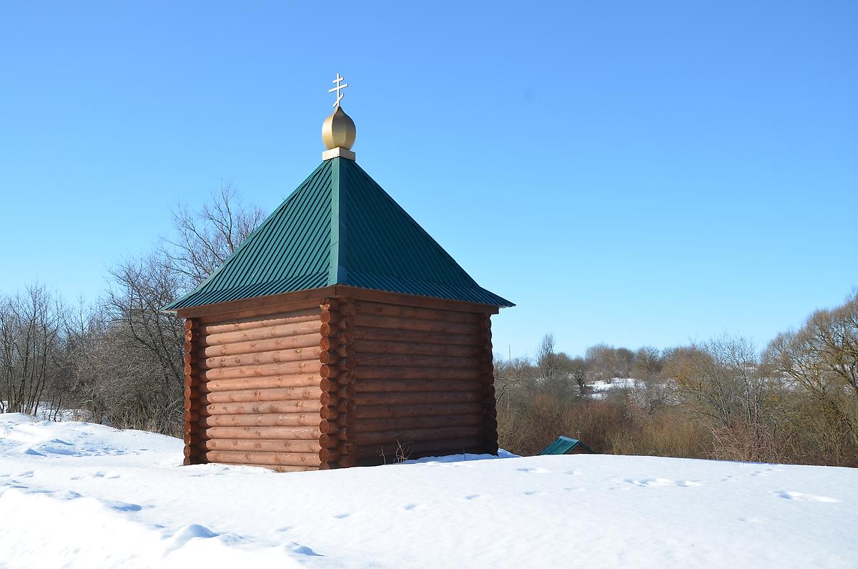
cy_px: 284
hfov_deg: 57.3
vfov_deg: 39.8
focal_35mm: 33
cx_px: 429
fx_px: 785
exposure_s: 1/250
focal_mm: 22
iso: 100
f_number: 8
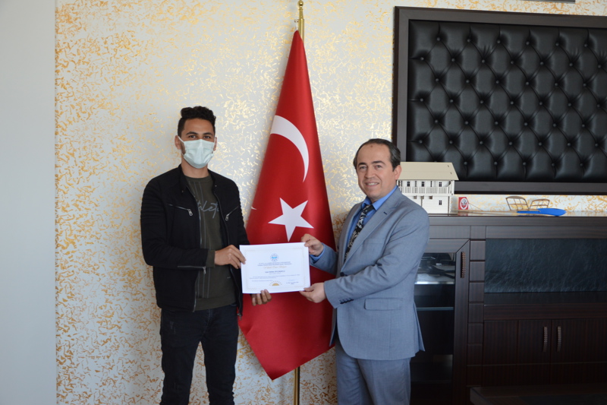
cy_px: 202
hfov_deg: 46.4
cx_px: 304
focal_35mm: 42
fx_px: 708
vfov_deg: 31.9
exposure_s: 1/60
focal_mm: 28
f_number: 4
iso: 640
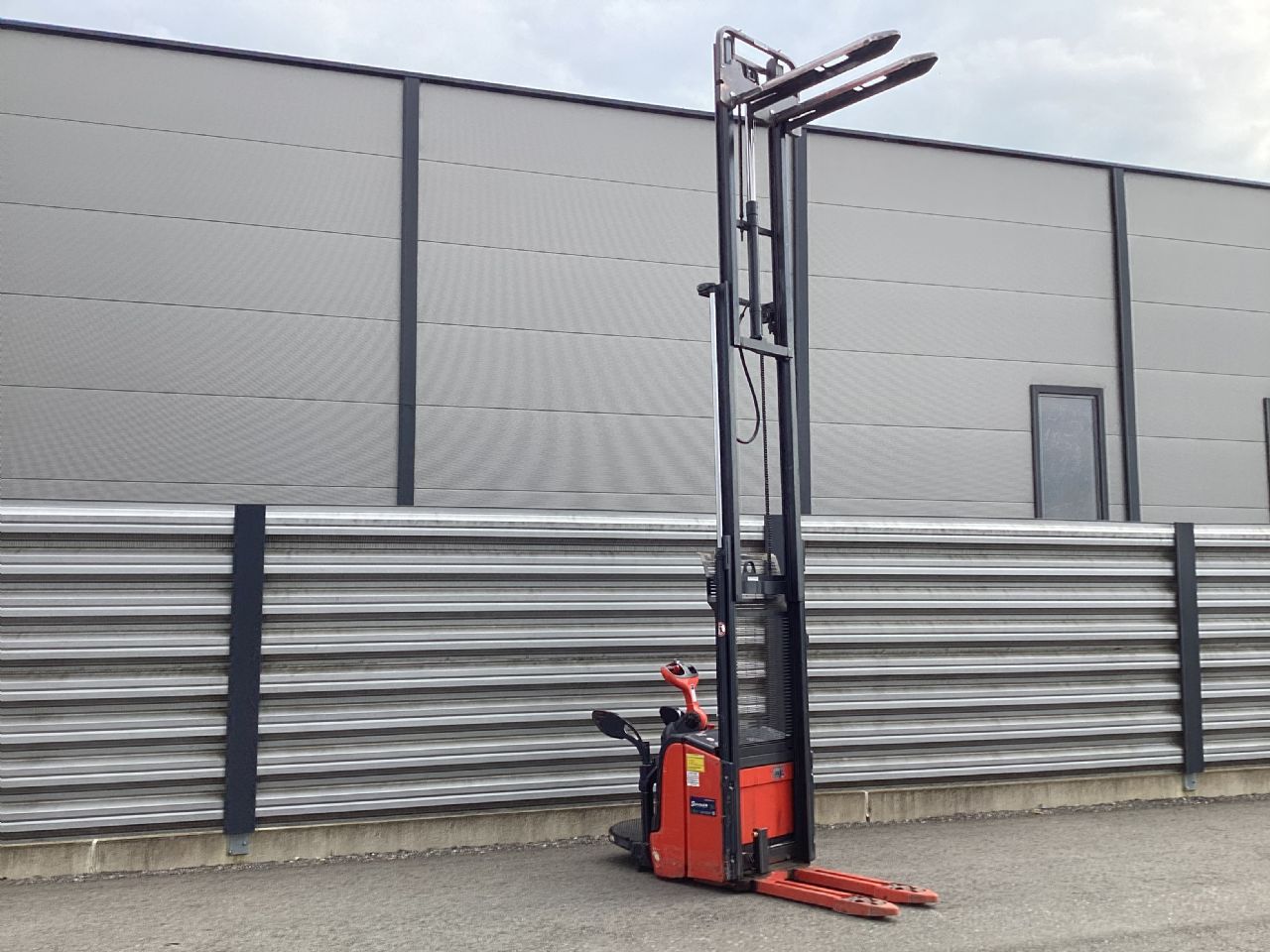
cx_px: 635
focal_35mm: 31
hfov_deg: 58.4
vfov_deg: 45.4
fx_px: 1137
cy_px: 476
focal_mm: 3.3
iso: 25
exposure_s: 1/426
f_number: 2.4
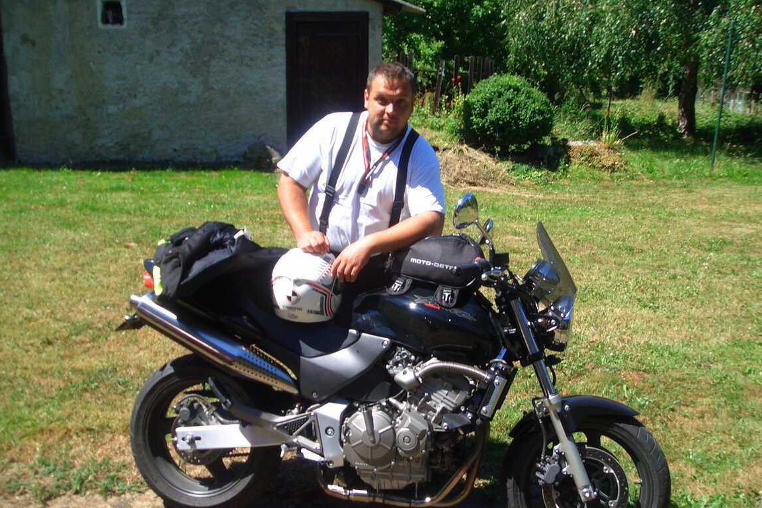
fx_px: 825
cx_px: 382
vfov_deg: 34.2
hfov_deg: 49.6
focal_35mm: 39
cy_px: 271
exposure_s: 1/80
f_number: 8
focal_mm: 4.8
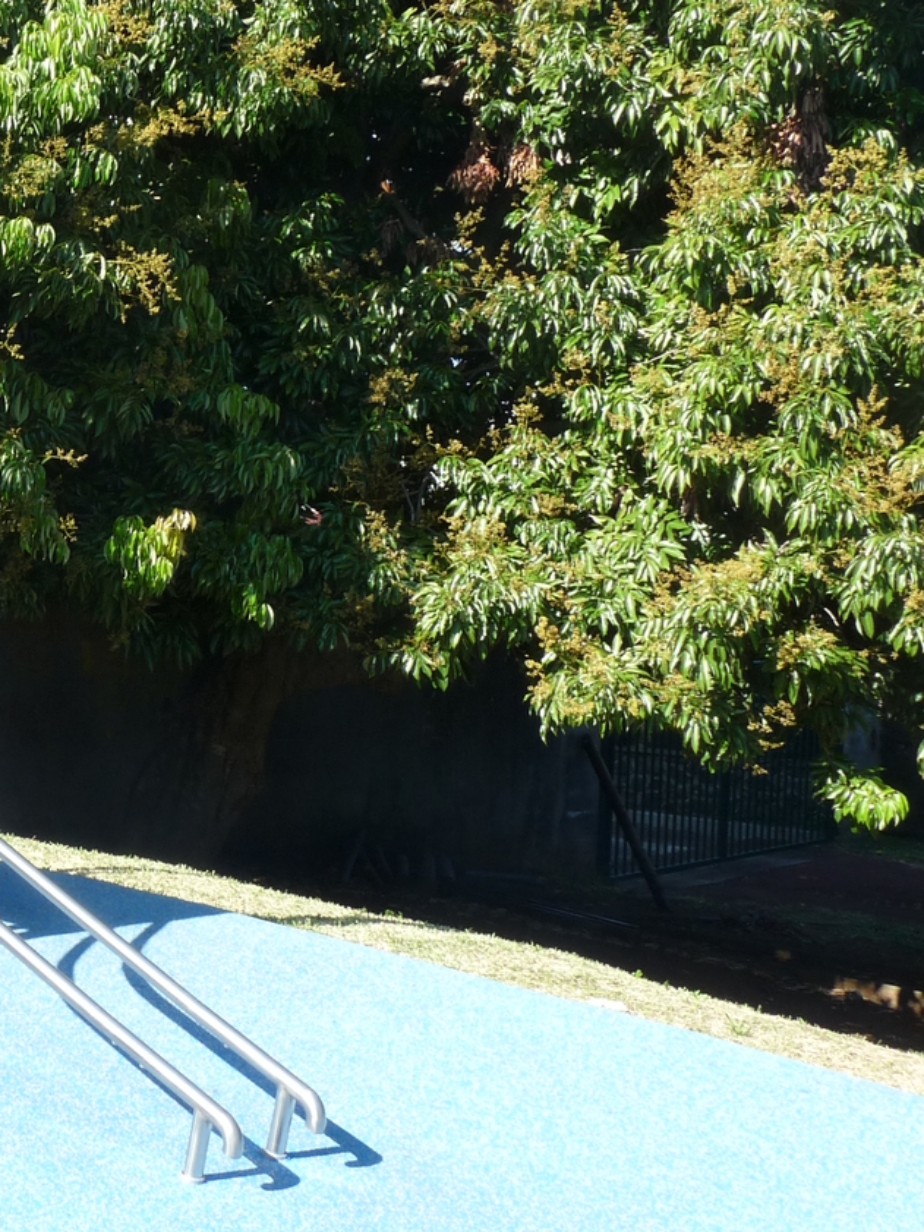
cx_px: -233
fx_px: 2099
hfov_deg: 22.5
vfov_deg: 32.6
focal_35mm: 59
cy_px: 501
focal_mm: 5.4
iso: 100
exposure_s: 1/125
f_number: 5
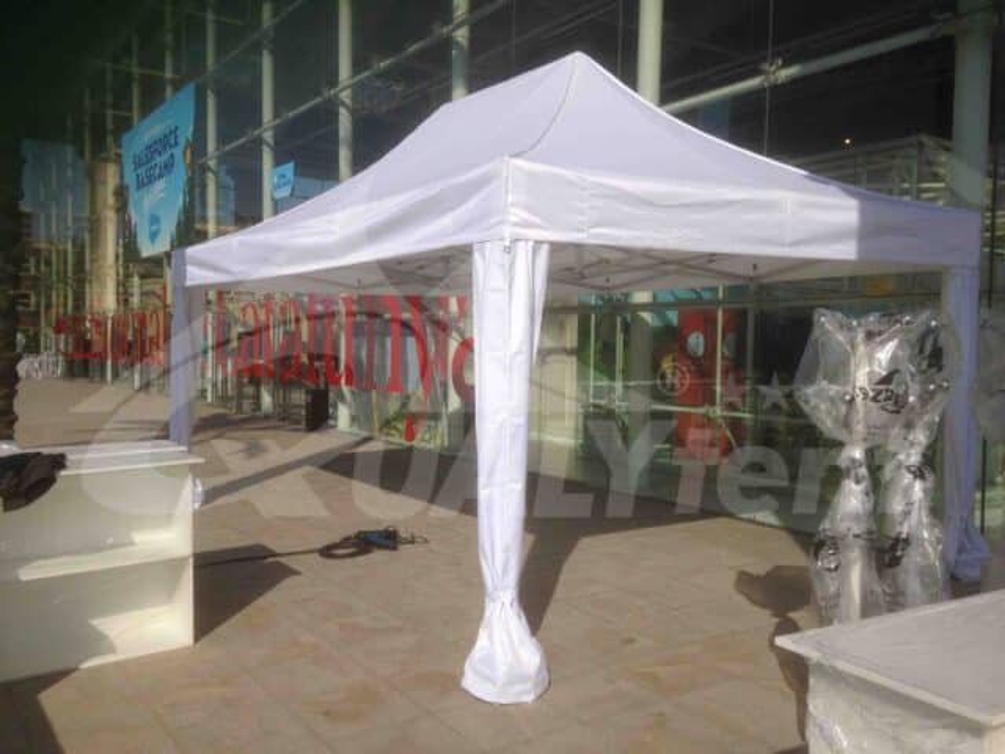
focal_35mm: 33
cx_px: 502
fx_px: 958
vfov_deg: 42.9
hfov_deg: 55.4
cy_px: 377
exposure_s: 1/4184
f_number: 2.4
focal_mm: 4.12
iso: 50
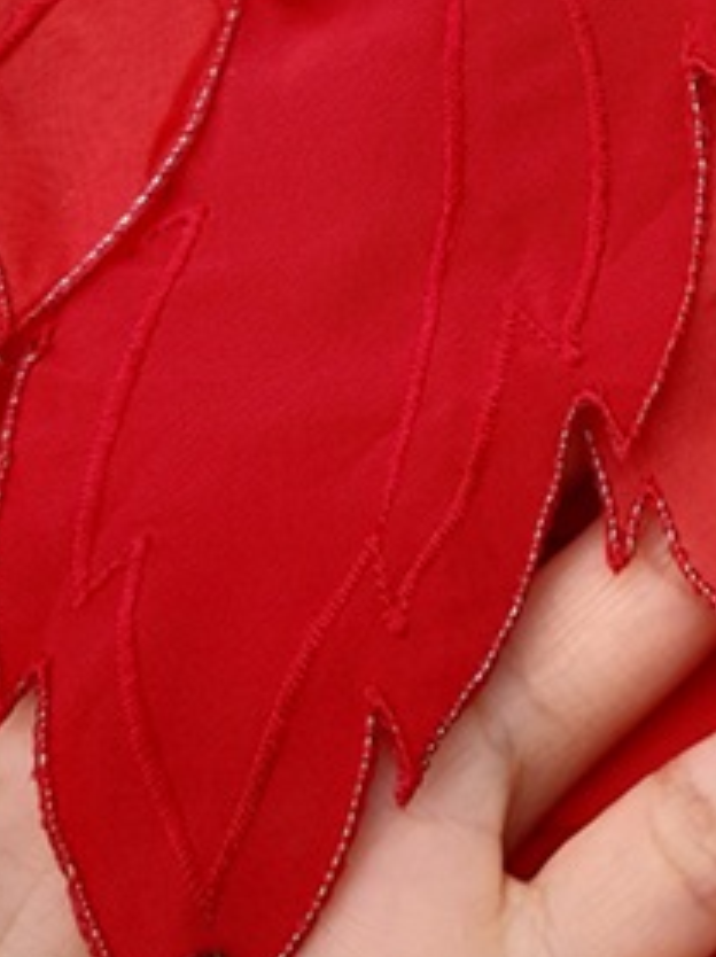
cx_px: 955
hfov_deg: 14.5
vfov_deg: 19.1
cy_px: -210
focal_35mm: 97
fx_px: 2679
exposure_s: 1/270
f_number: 1.7
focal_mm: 3.92
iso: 40
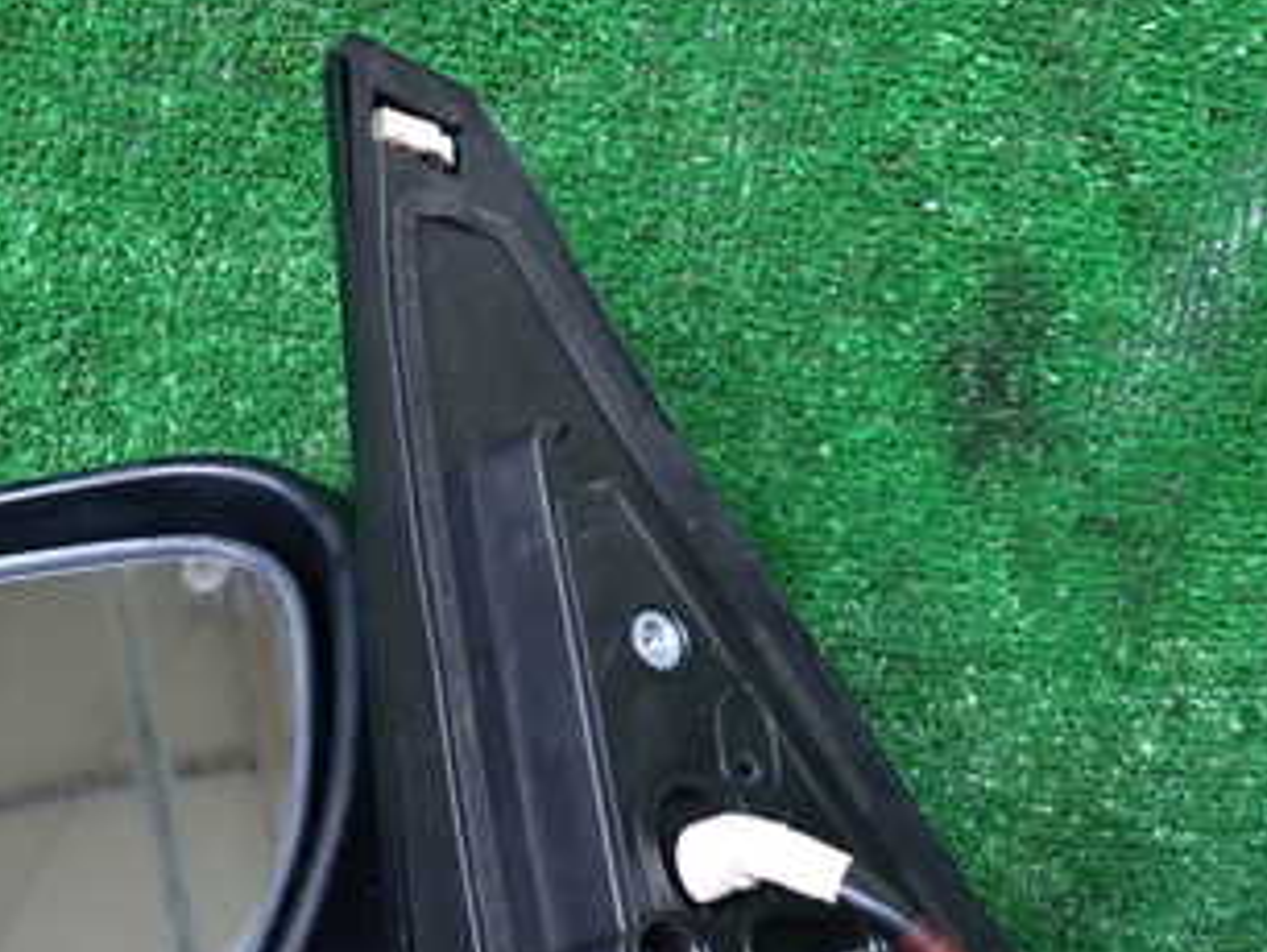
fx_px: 1795
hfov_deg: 37.8
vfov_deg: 29.0
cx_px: 306
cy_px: 774
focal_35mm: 49
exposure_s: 1/20
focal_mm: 4.5
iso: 800
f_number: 2
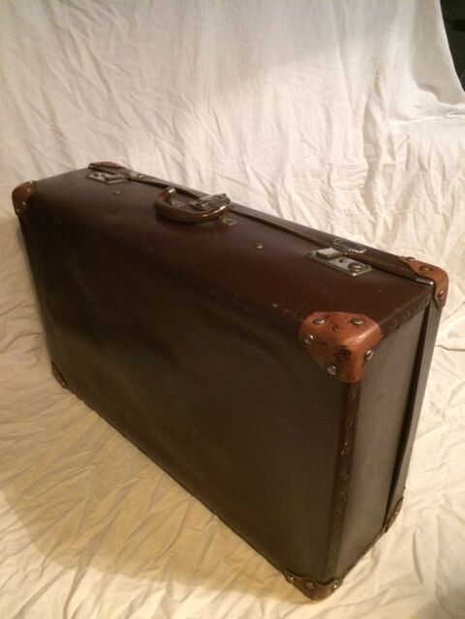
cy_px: 310
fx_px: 519
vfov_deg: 61.7
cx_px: 232
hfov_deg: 48.2
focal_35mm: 29
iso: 500
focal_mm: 4.15
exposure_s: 1/17
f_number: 2.2
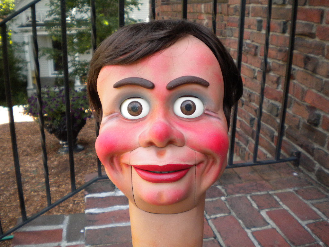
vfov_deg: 40.7
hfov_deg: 52.6
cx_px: 164
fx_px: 333
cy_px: 124
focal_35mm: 35
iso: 350
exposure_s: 1/440
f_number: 3.1
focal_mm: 6.3
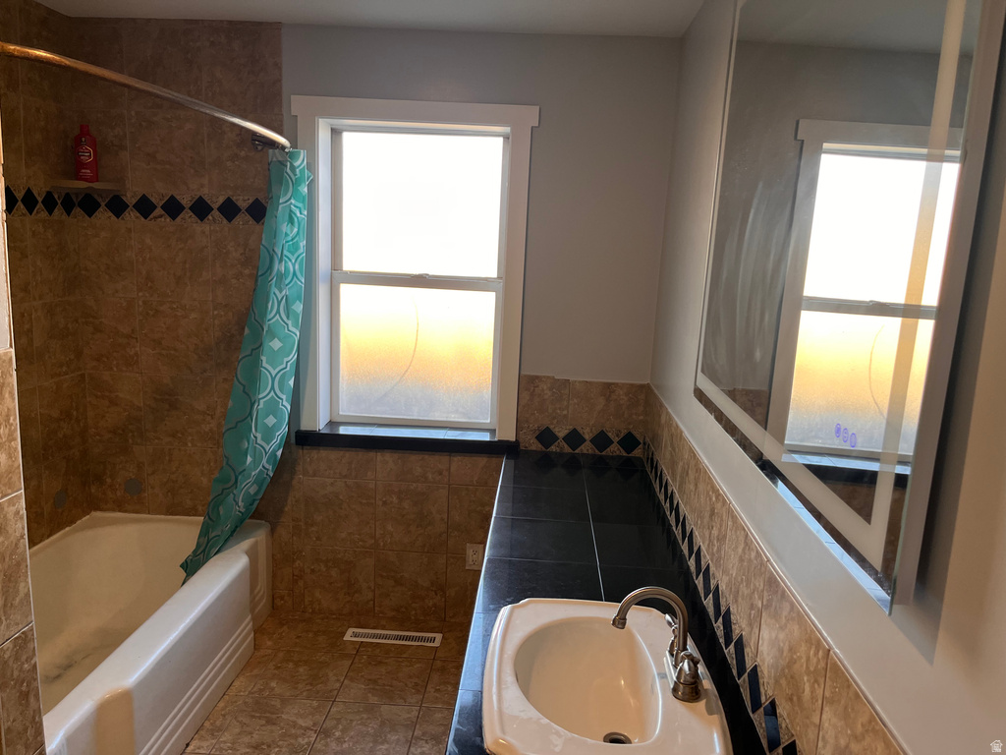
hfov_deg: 67.3
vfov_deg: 53.1
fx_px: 756
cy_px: 378
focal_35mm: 26
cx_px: 503
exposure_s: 1/120
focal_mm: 5.1
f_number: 1.6
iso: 64
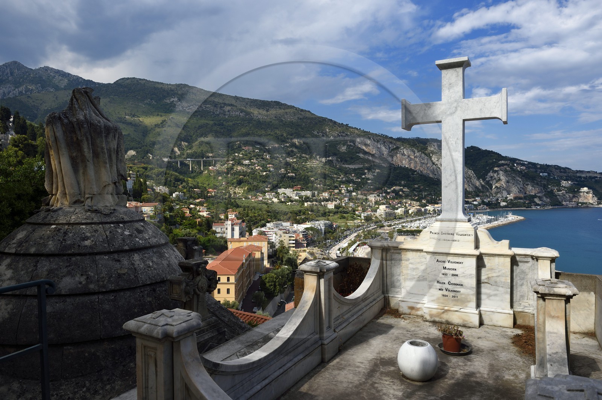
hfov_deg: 73.8
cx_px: 301
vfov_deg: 53.1
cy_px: 200
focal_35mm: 24
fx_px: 401
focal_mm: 24
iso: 200
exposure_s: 1/160
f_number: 14
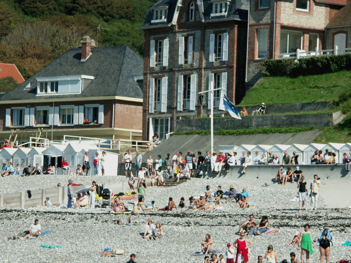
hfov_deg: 8.5
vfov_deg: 6.4
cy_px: 142
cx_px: 174
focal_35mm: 232
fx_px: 2352
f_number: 5
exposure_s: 1/1000
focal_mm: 50.69
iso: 100
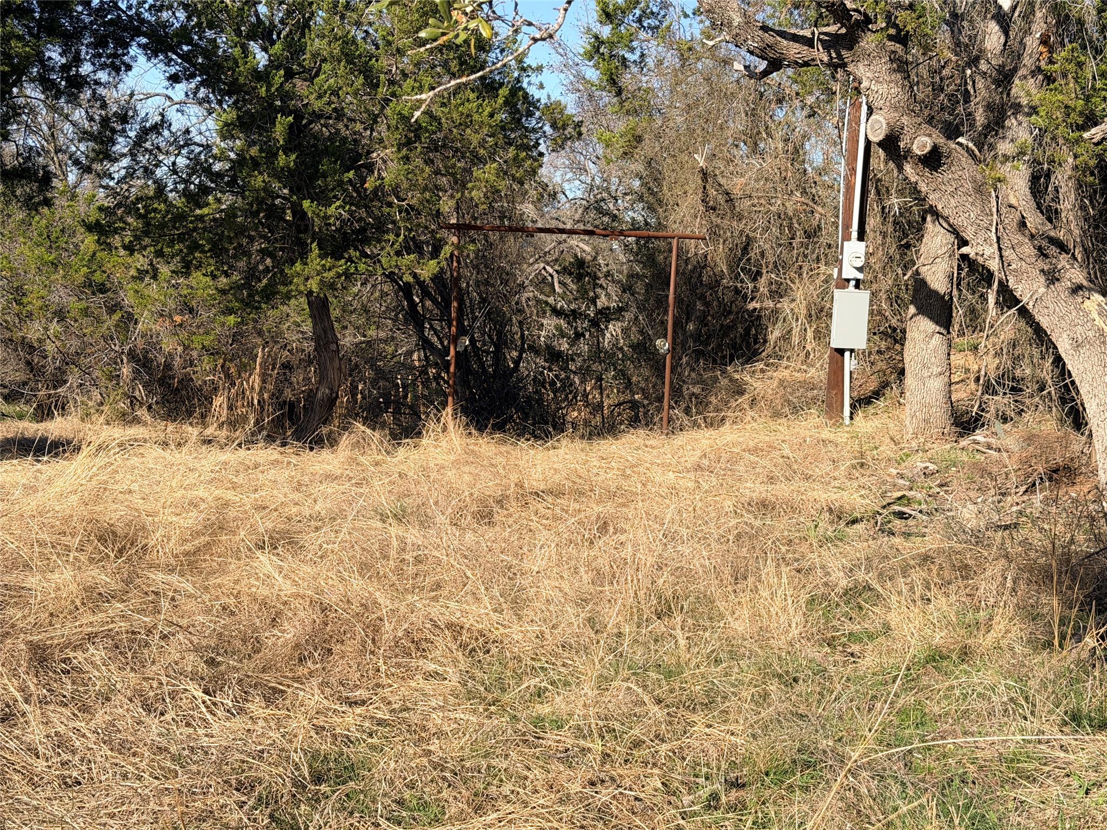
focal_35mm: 48
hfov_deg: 39.7
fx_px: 1535
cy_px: 415
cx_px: 554
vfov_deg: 30.3
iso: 64
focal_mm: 6.76
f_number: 1.78
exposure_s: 1/3226
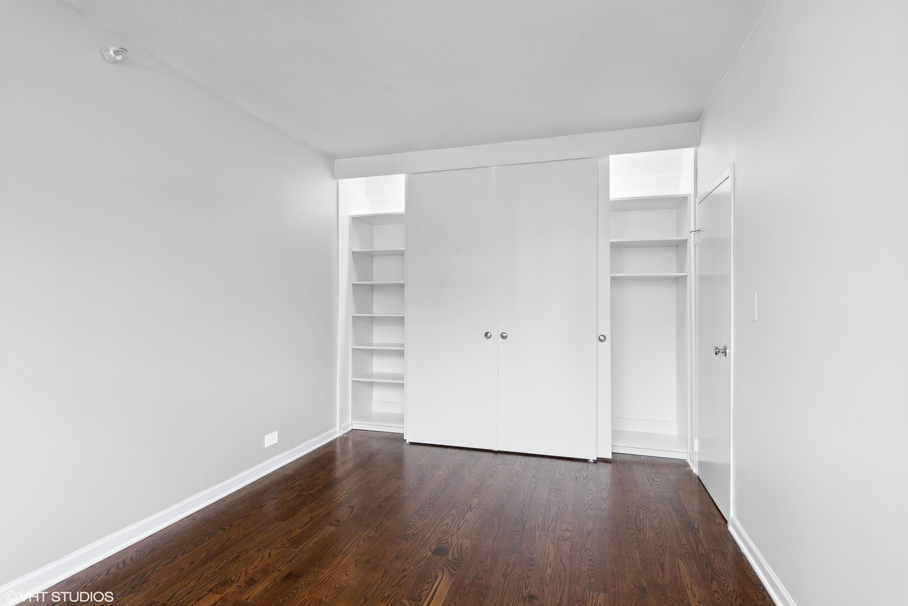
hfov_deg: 93.3
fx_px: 429
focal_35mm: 17
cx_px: 454
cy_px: 303
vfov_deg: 70.5
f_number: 8
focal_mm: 17
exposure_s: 1/6
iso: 200
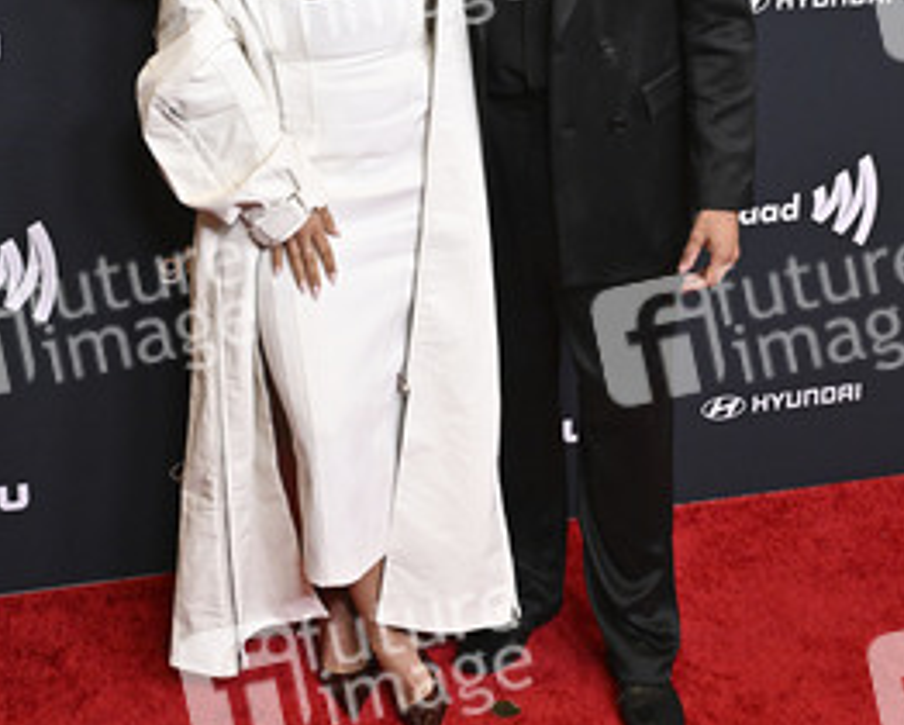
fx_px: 1687
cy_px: 152
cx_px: 455
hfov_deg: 30.0
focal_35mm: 63
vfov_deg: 23.9
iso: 4000
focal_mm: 44
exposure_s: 1/250
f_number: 5.6
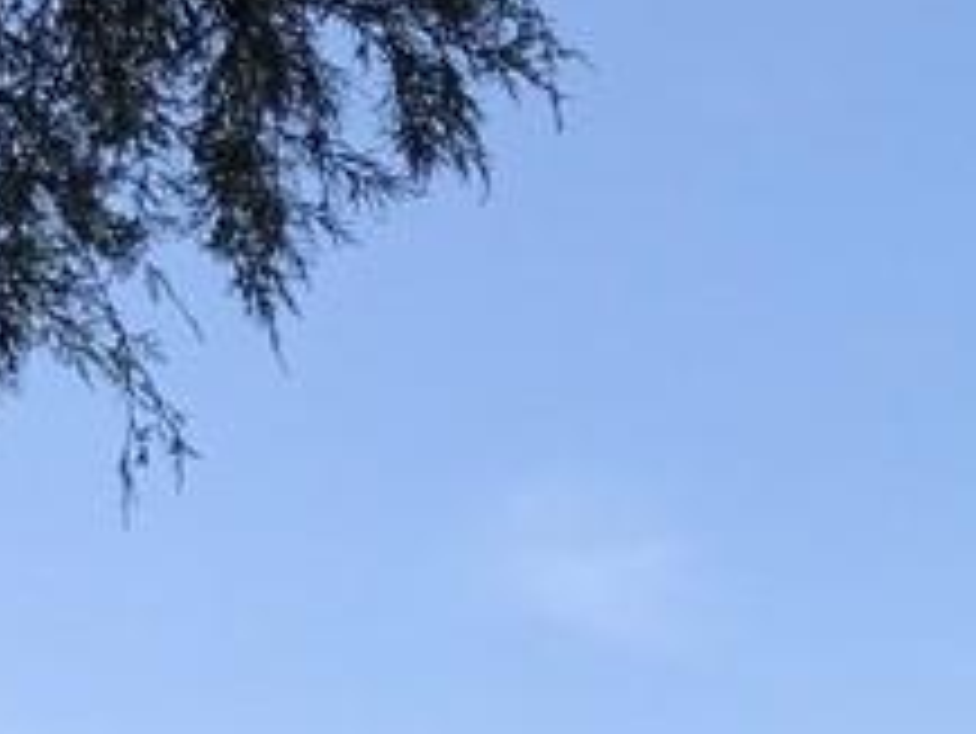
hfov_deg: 14.1
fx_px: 3724
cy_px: 1540
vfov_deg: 10.2
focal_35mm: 132
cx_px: 1385
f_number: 1.8
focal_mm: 3.99
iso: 20
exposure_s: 1/2083
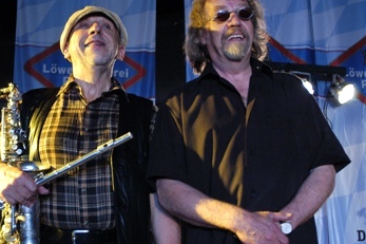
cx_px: 160
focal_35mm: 62
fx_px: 630
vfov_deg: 21.9
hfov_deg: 32.4
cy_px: 132
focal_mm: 32
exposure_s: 1/100
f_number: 3.5
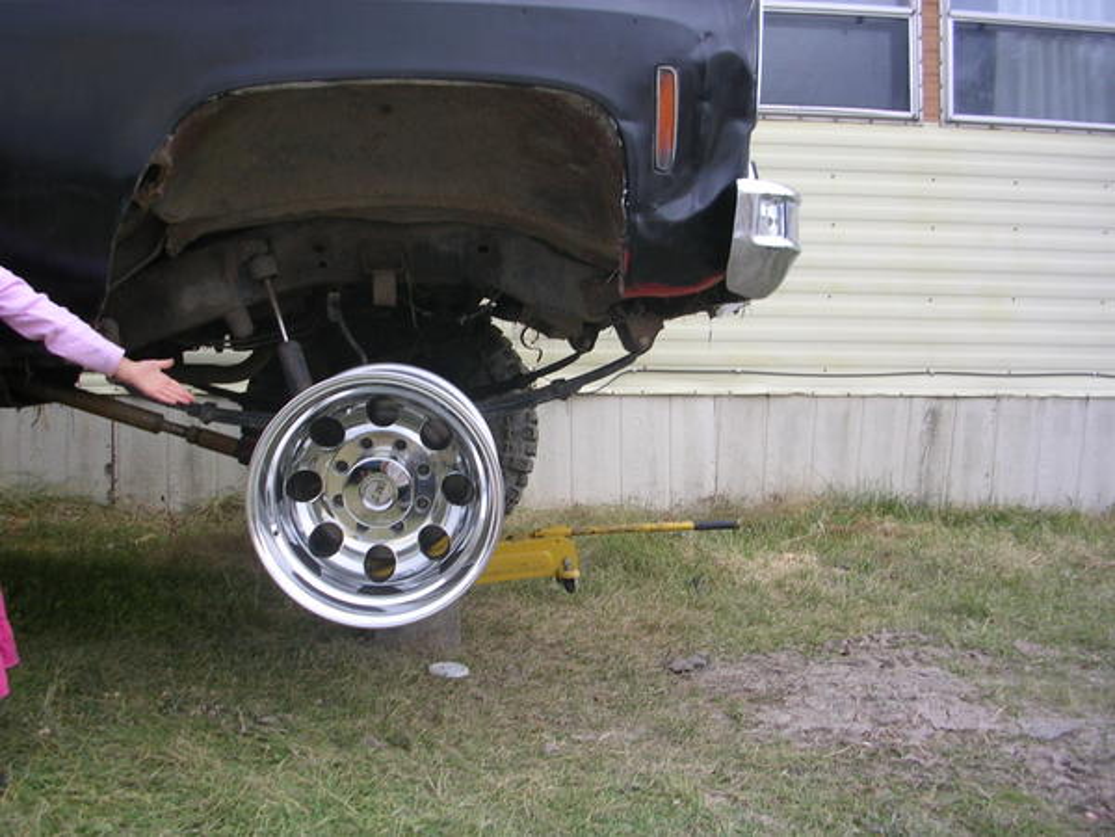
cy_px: 418
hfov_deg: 49.0
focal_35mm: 38
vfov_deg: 37.7
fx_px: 1224
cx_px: 558
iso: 50
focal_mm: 5.8
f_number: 2.8
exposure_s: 1/49.6
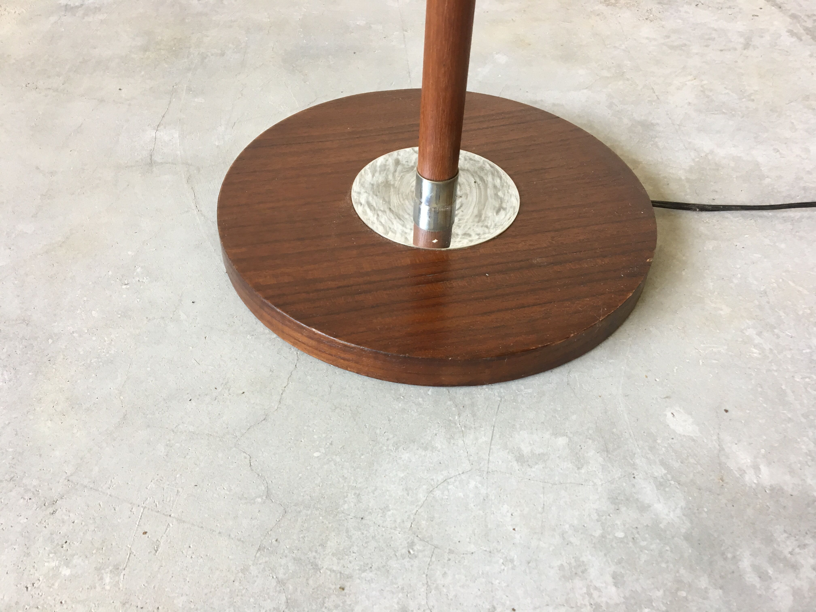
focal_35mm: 29
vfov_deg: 48.2
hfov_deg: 61.7
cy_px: 306
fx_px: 684
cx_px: 408
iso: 40
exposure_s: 1/33
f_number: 2.2
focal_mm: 4.15
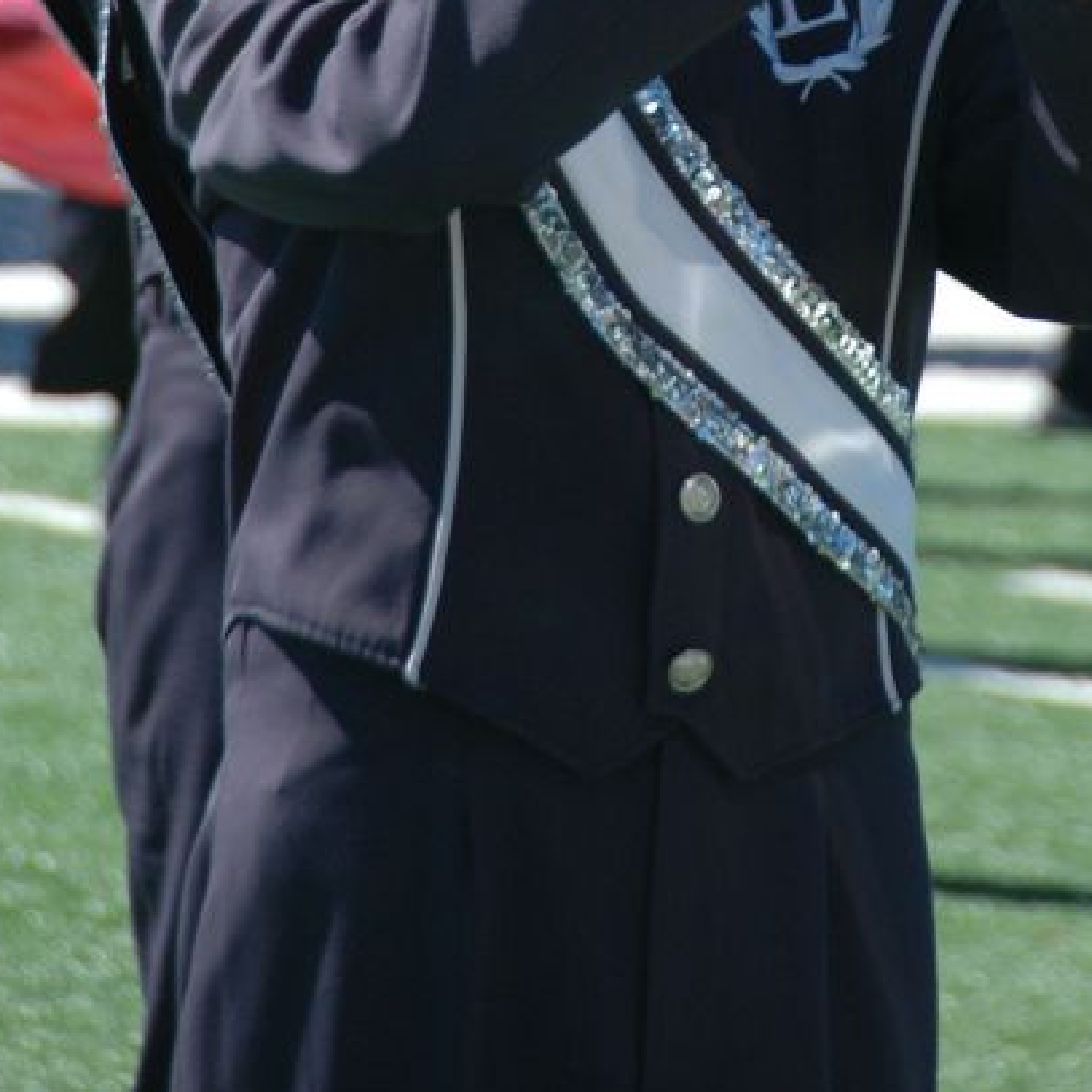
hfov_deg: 2.7
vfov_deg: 2.7
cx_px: 743
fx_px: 22842
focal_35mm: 640
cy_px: -118
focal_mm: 200
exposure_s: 1/500
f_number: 5.6
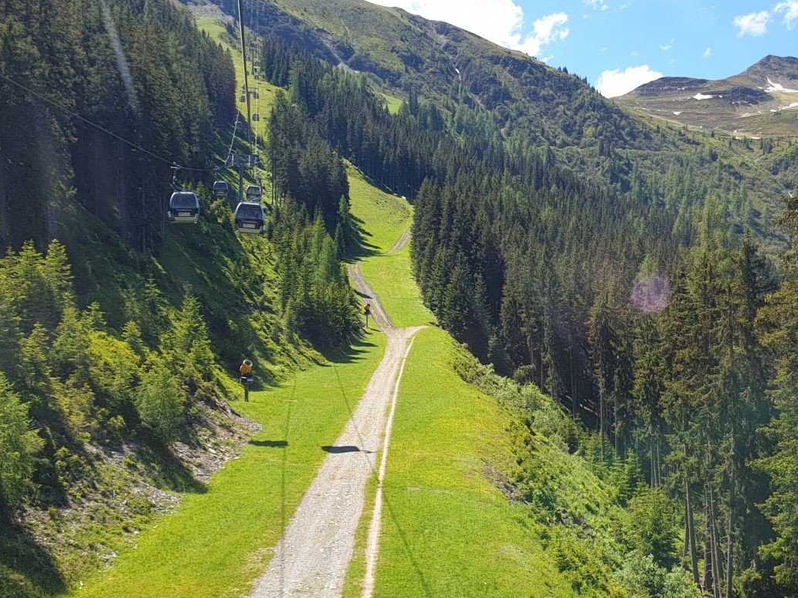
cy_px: 332
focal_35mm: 40
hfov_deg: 46.1
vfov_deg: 35.9
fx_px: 922
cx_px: 530
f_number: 2.4
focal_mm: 4.3
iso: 50
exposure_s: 1/369
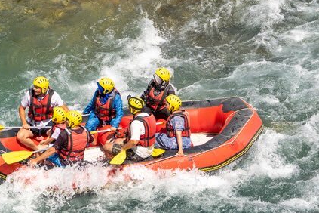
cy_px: 111
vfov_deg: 4.3
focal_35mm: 319
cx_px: 28
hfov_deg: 6.4
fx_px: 2826
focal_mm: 135
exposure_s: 1/1000
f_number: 4.5
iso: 100
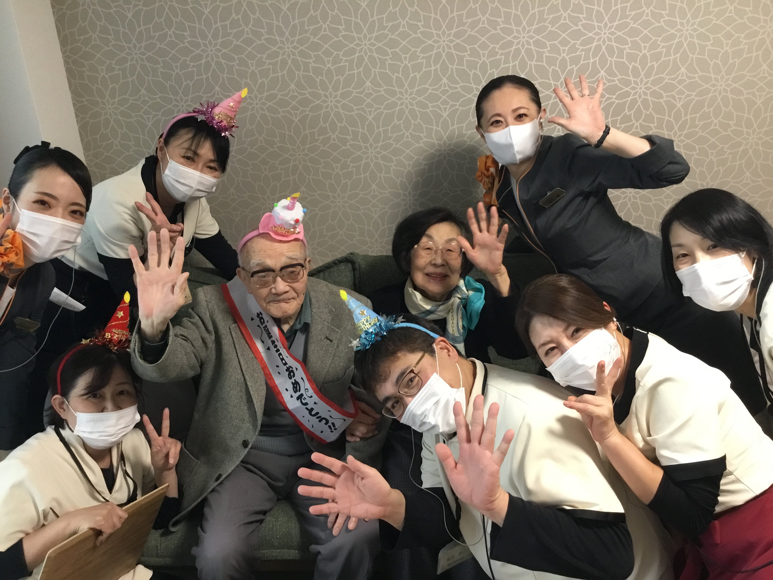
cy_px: 290
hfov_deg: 58.4
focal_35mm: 31
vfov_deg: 45.4
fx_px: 692
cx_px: 386
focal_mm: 3.3
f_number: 2.4
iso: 125
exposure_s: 1/30
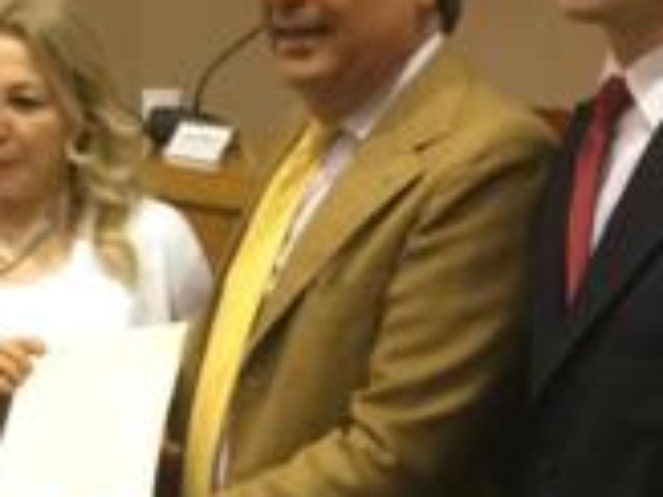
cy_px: 401
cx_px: 20
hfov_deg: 20.1
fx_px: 1818
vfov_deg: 15.4
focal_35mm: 95
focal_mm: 3.3
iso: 200
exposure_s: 1/20
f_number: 2.4
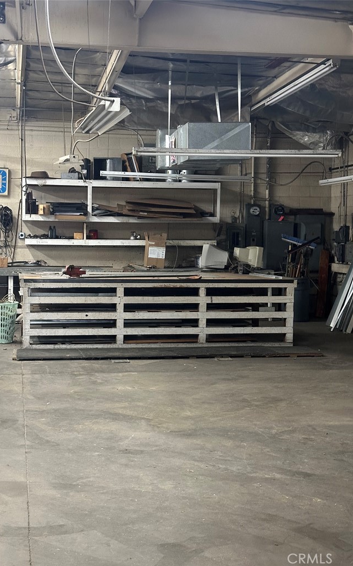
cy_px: 283
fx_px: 786
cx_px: 149
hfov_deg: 25.3
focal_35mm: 51
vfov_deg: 39.6
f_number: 1.78
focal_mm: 6.86
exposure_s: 1/40
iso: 500
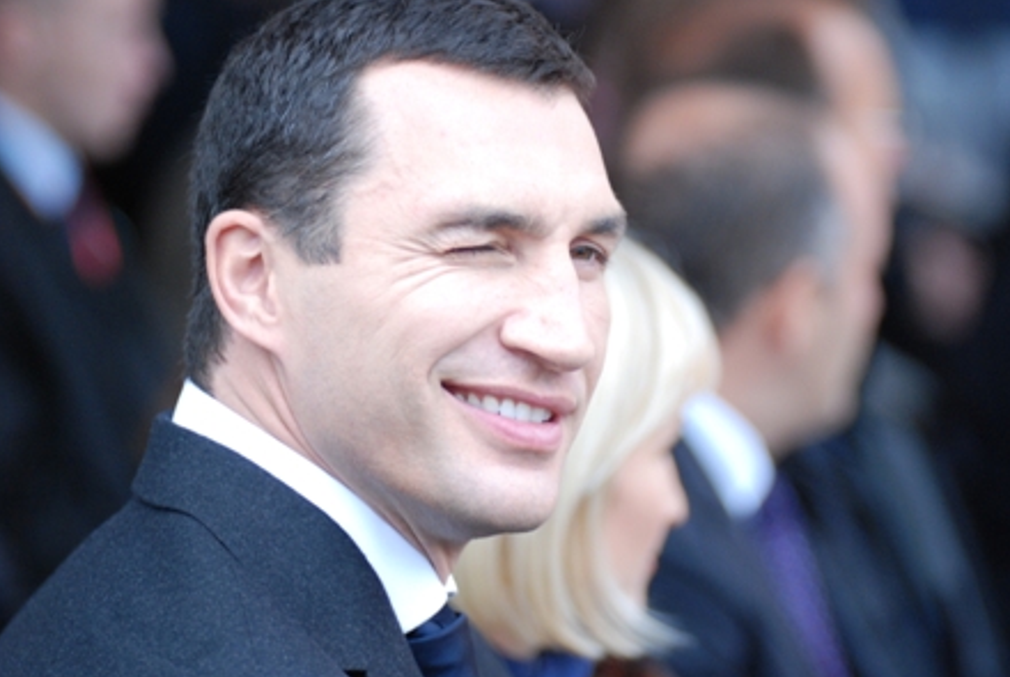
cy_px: 335
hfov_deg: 9.0
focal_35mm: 229
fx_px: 6435
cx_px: 505
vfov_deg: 6.0
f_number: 2.8
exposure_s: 1/250
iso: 800
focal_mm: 150
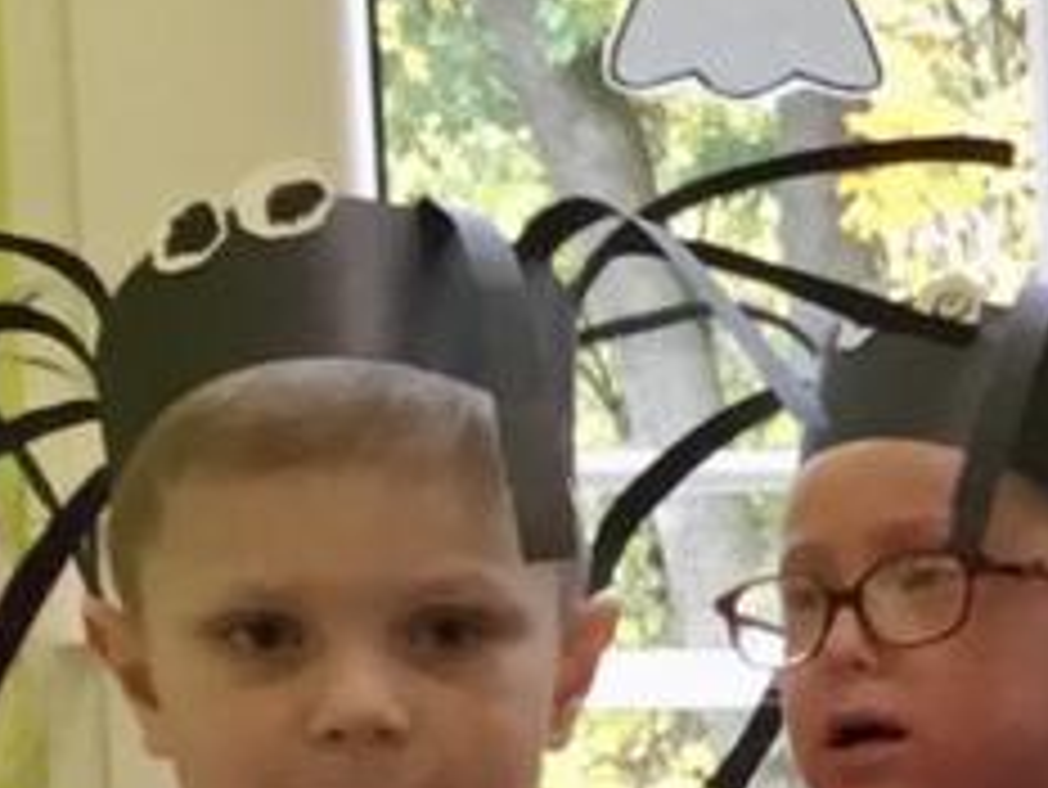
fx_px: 5392
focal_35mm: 178
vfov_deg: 8.2
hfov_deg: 10.0
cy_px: 1225
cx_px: 2339
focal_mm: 3.3
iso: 64
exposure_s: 1/33
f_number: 2.4
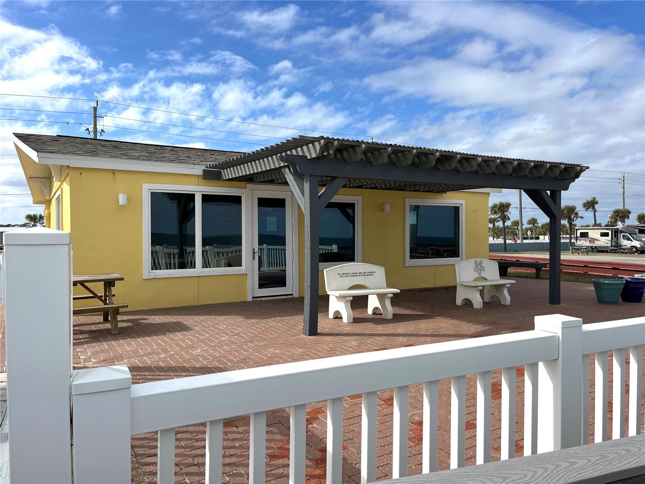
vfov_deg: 53.1
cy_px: 242
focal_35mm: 26
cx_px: 322
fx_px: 484
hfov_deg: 67.3
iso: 50
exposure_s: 1/5076
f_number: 1.6
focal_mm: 5.1
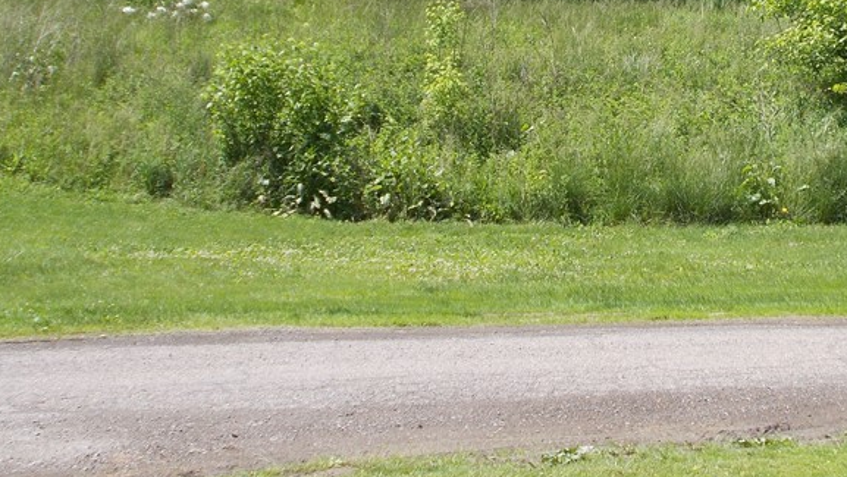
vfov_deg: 14.1
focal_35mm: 85
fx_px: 1910
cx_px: 600
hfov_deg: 24.8
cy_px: 16
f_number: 4.2
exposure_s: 1/400
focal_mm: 7.9
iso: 80
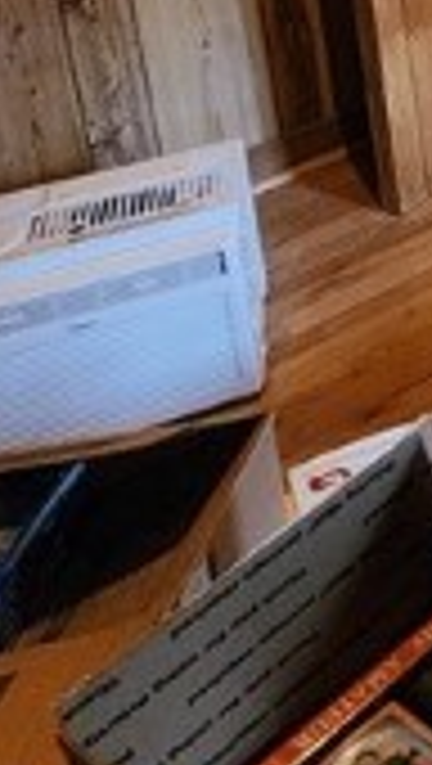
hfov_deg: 12.3
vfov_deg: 25.8
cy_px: -338
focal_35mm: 64
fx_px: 1299
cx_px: 1184
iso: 640
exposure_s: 1/30
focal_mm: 2.2
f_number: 2.2
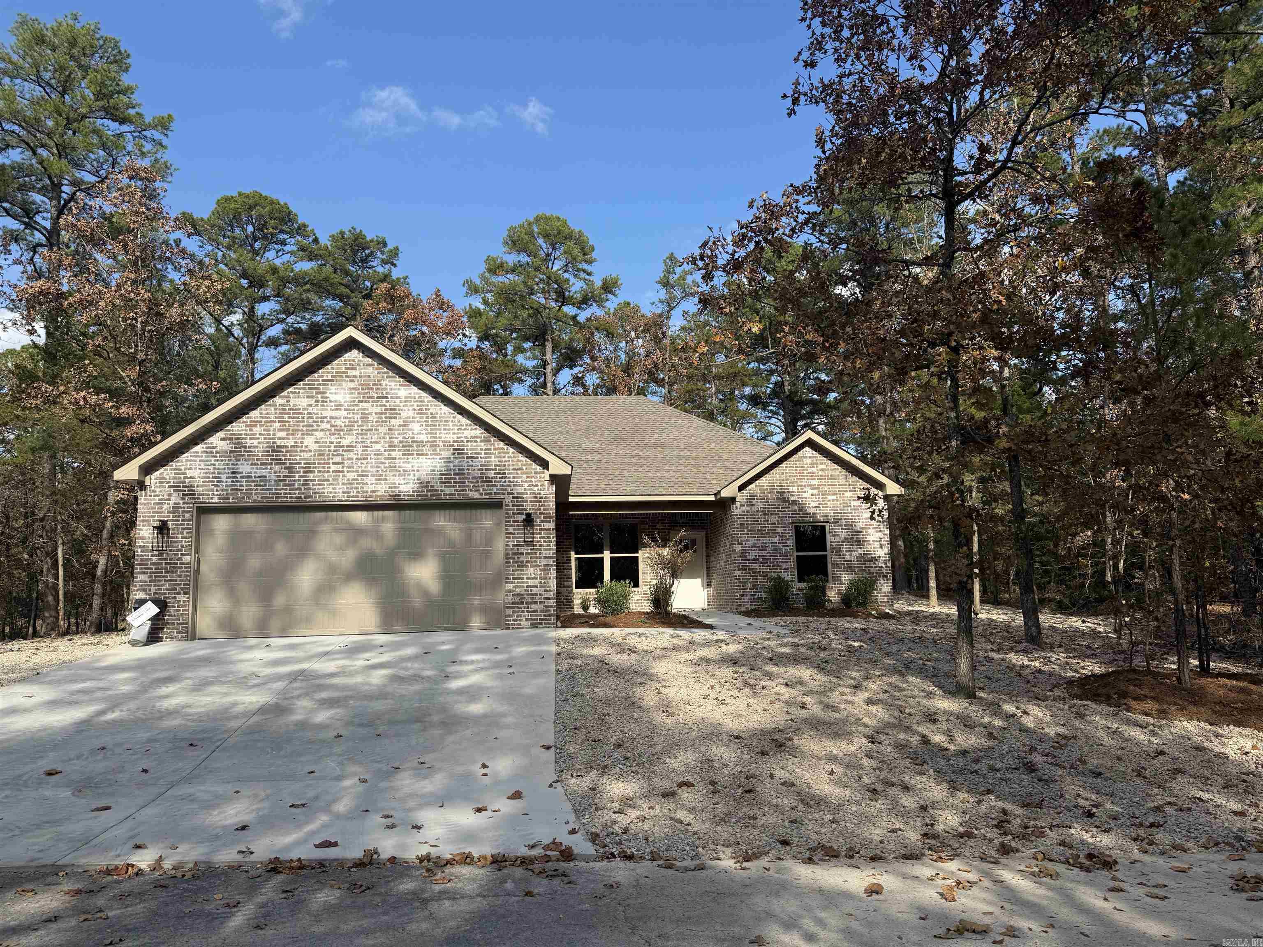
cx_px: 632
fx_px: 876
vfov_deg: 56.8
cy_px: 474
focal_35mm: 24
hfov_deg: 71.6
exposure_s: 1/3145
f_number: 1.78
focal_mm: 6.76
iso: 80
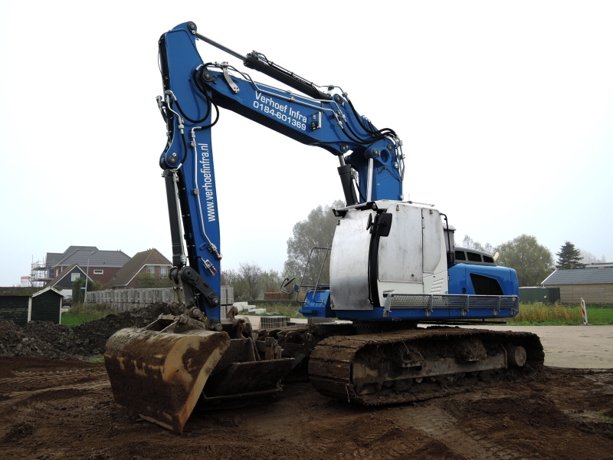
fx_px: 549
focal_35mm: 31
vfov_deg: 45.4
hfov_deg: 58.4
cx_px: 306
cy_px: 230
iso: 80
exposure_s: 1/80
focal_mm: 6.6
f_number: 2.8
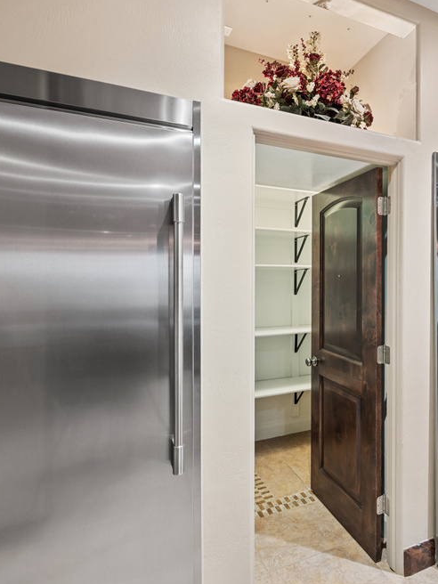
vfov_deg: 79.0
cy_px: 285
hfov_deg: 61.4
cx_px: 304
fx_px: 354
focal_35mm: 21
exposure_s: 2
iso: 100
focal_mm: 14
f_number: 8
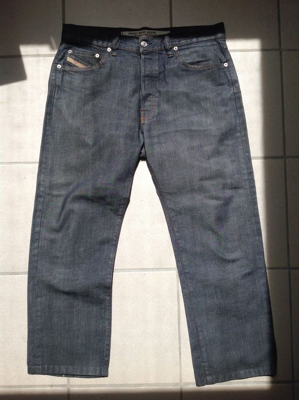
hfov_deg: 40.6
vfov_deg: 52.7
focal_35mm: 35
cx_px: 150
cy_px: 200
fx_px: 404
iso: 50
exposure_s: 1/258
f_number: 2.4
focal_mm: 4.28
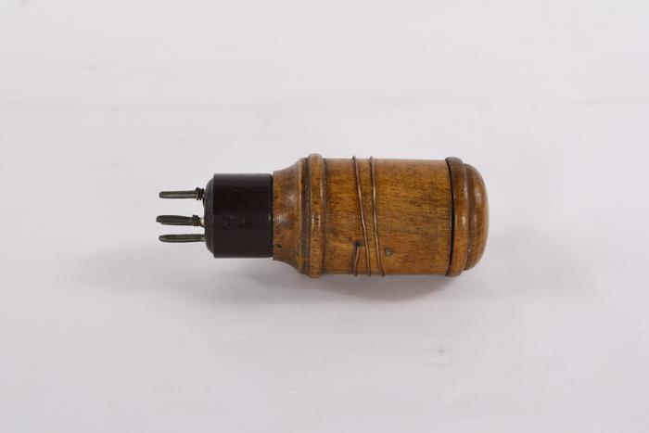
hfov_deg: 33.4
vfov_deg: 22.6
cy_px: 216
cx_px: 324
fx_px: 1082
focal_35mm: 60
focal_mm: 40
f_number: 11
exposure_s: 1/2.5
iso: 100
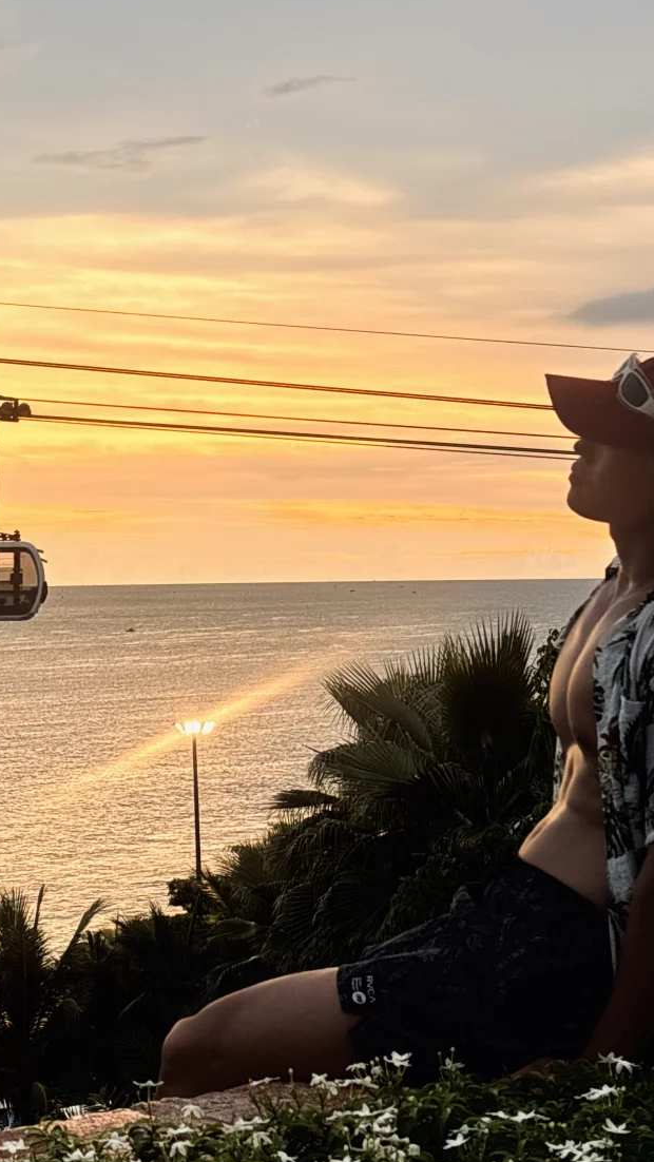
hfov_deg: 16.3
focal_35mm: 74
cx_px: 219
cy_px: 448
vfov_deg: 28.5
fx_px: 2281
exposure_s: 1/131
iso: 25
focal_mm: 5.96
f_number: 1.6
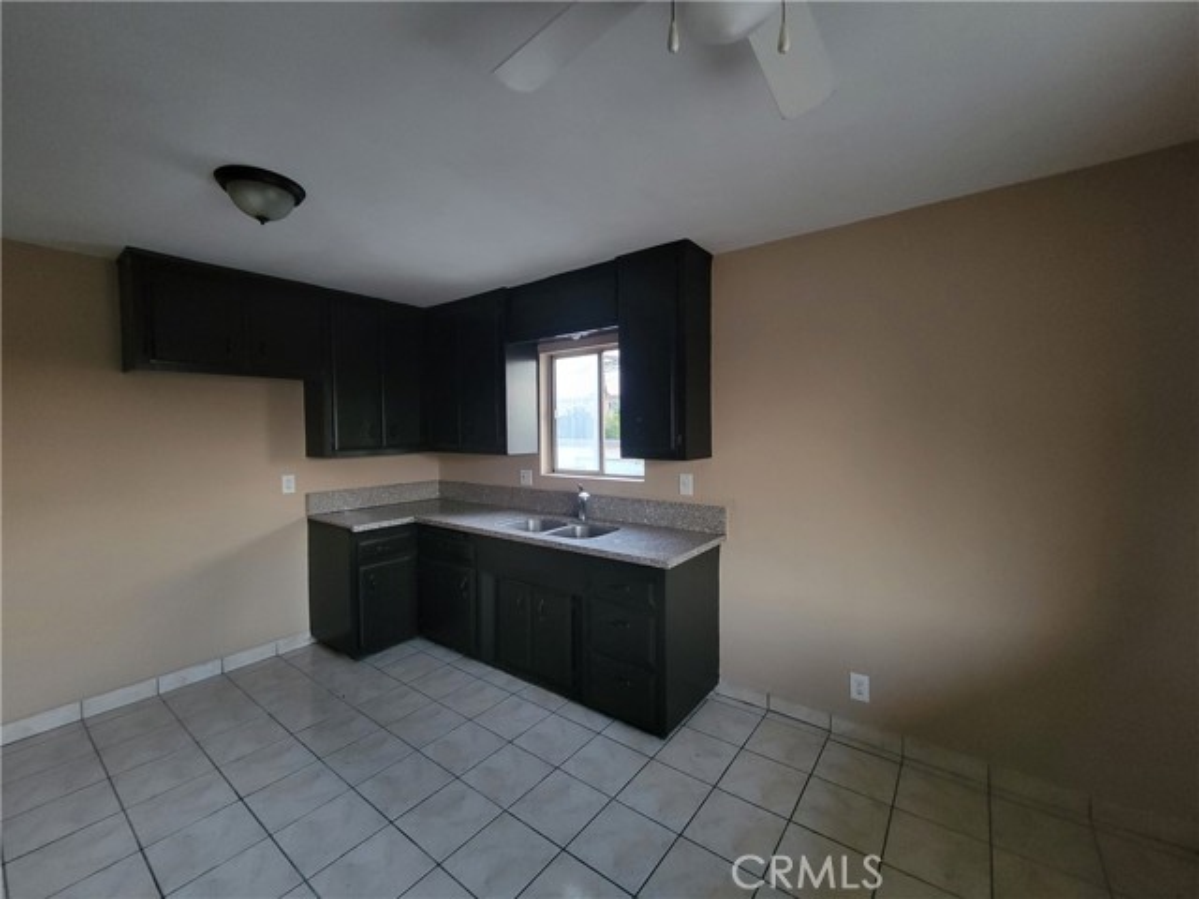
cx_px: 600
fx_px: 450
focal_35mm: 13
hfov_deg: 106.2
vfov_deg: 89.9
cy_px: 450
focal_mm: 2.2
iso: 640
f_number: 2.2
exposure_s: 1/24
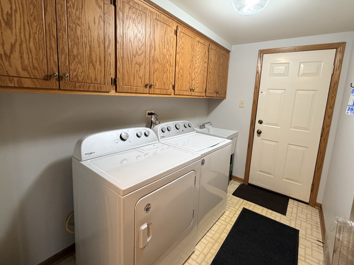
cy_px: 120
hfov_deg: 91.0
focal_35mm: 17
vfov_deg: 74.5
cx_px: 187
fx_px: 174
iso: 320
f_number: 2.2
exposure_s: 1/60
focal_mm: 2.22
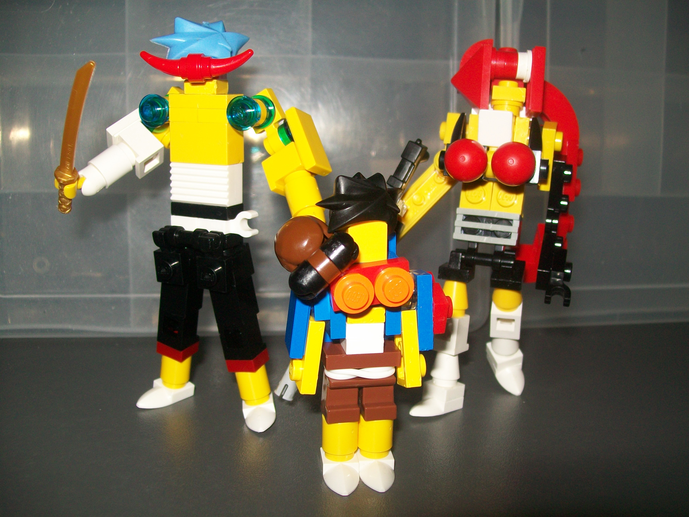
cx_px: 344
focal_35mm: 36
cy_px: 258
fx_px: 717
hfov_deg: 51.4
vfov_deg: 39.7
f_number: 2.7
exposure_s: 1/60
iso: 64
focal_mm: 6
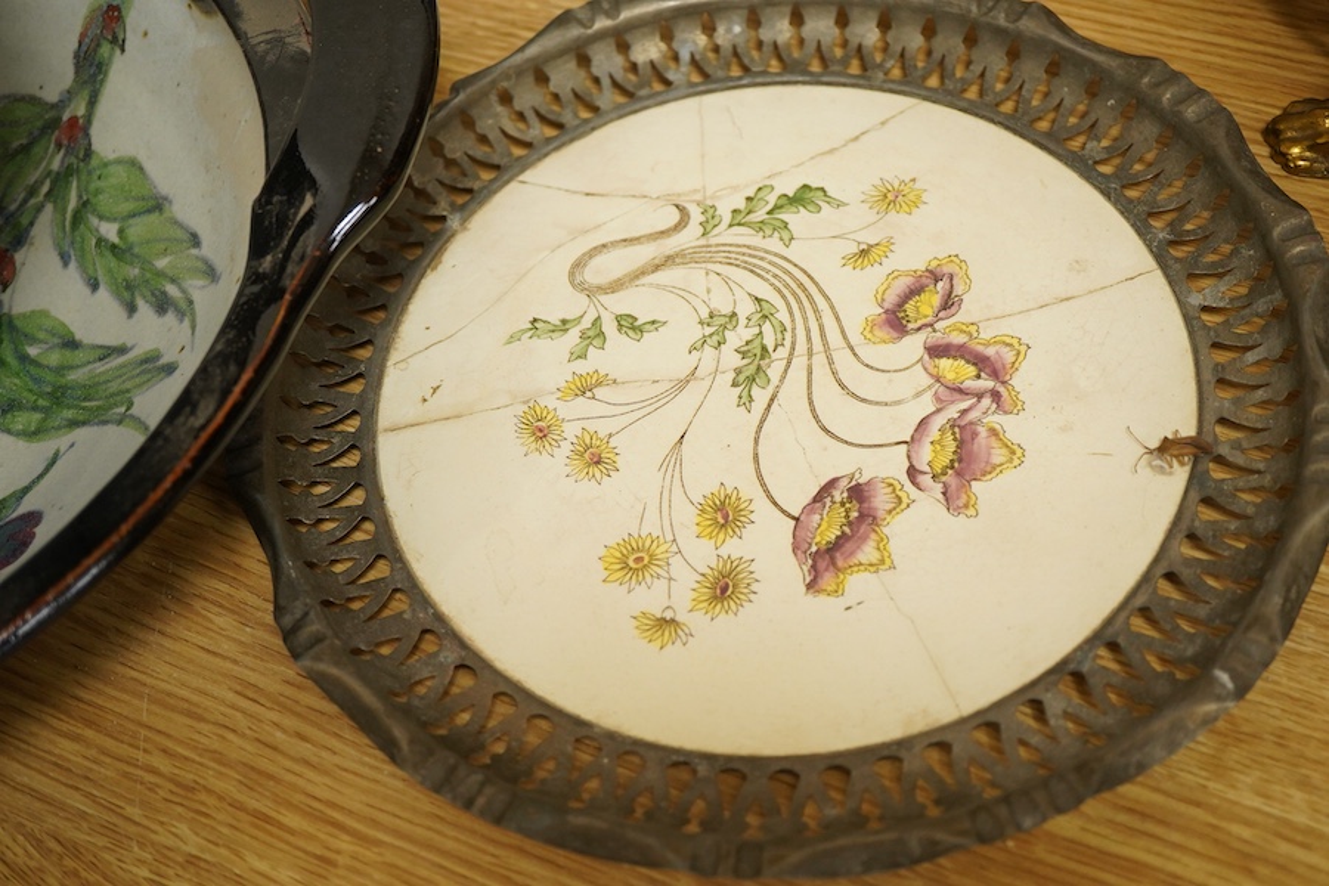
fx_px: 1661
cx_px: 664
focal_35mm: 45
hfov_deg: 43.6
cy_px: 443
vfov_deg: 29.9
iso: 1250
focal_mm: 30
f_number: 5.6
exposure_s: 1/125
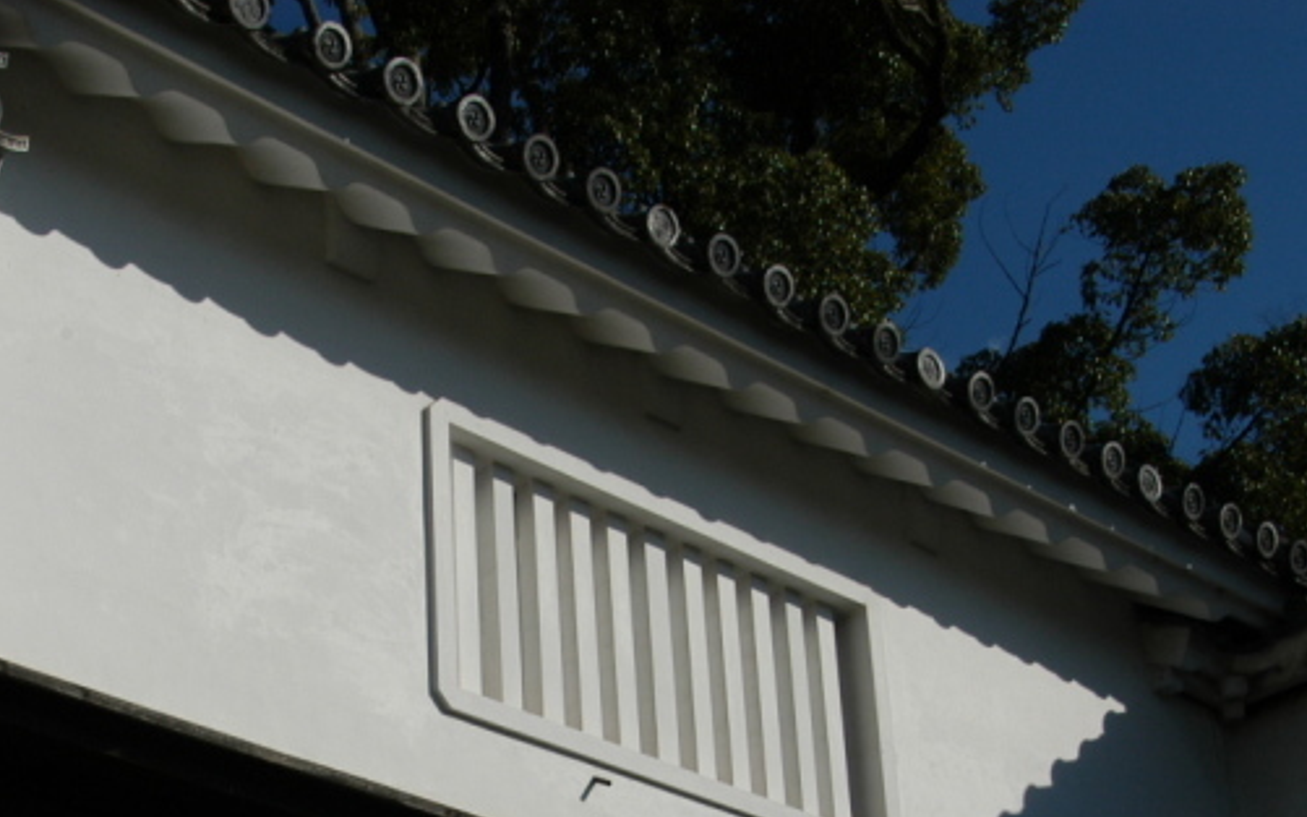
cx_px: 517
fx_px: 2671
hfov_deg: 27.4
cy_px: 873
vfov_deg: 16.9
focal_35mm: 75
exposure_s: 1/640
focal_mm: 24
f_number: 13
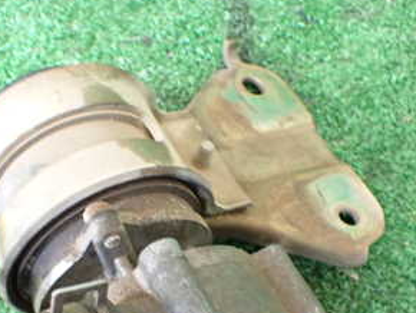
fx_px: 746
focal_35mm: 62
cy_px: 256
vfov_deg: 23.3
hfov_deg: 31.1
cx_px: 161
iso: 800
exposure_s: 1/50
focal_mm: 5.4
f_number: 2.3
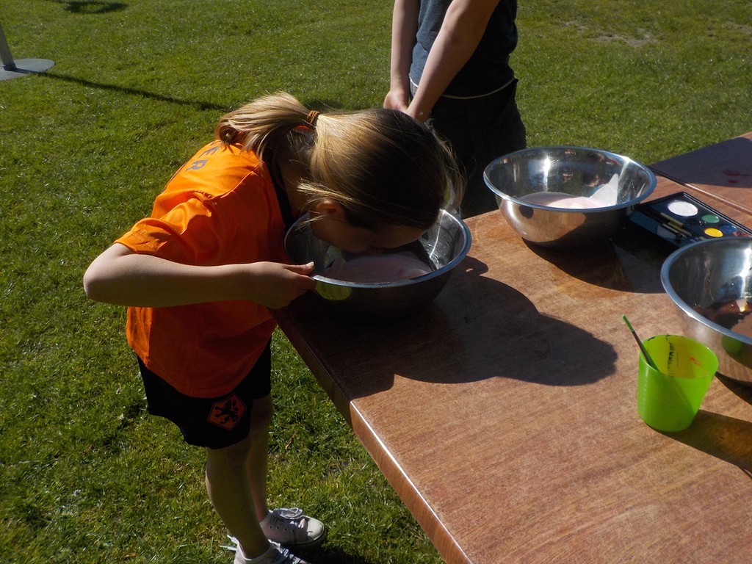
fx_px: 652
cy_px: 282
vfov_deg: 46.8
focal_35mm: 30
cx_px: 376
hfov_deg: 60.0
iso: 125
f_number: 6.6
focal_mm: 4.1
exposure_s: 1/640
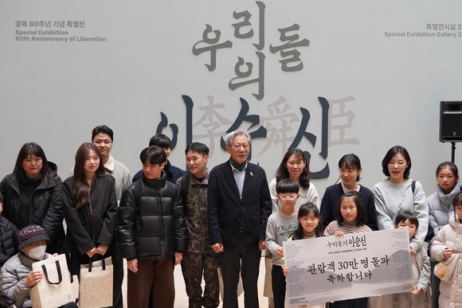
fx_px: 462
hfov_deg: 53.1
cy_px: 154
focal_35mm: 36
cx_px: 231
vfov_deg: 36.9
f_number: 4
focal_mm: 24
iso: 2000
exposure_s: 1/160
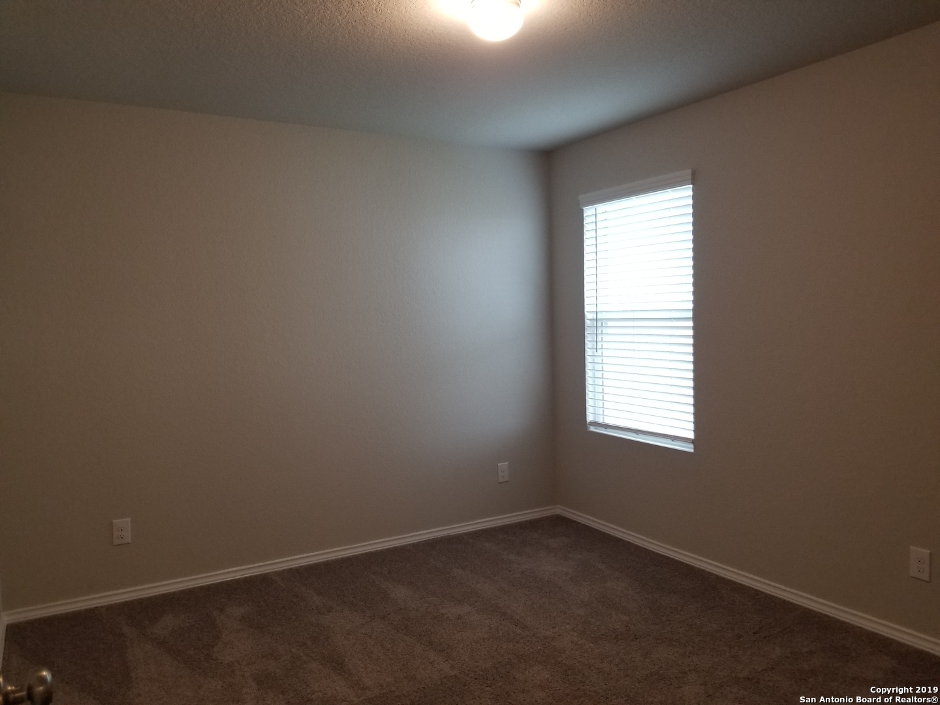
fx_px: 706
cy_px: 352
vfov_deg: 53.1
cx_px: 470
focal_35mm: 26
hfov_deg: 67.3
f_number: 1.7
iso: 160
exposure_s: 1/30
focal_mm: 4.3
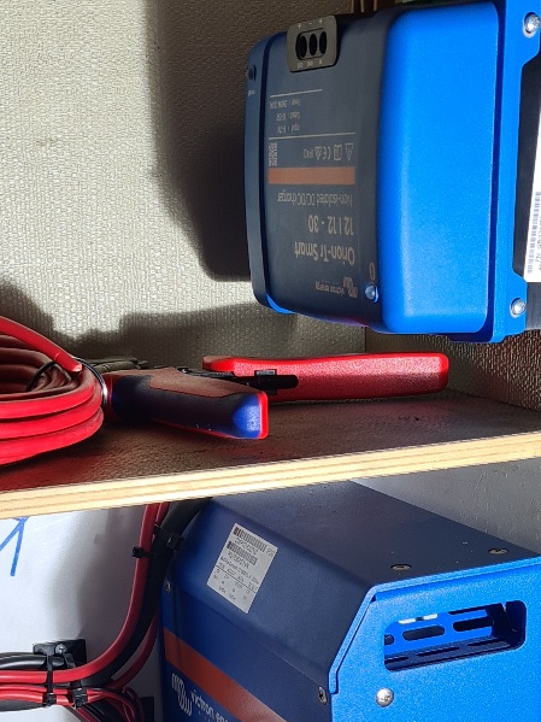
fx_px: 1459
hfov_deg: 20.9
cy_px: 720
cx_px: 191
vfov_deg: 26.3
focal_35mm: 70
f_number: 1.8
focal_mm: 5.4
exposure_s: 1/116
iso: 50
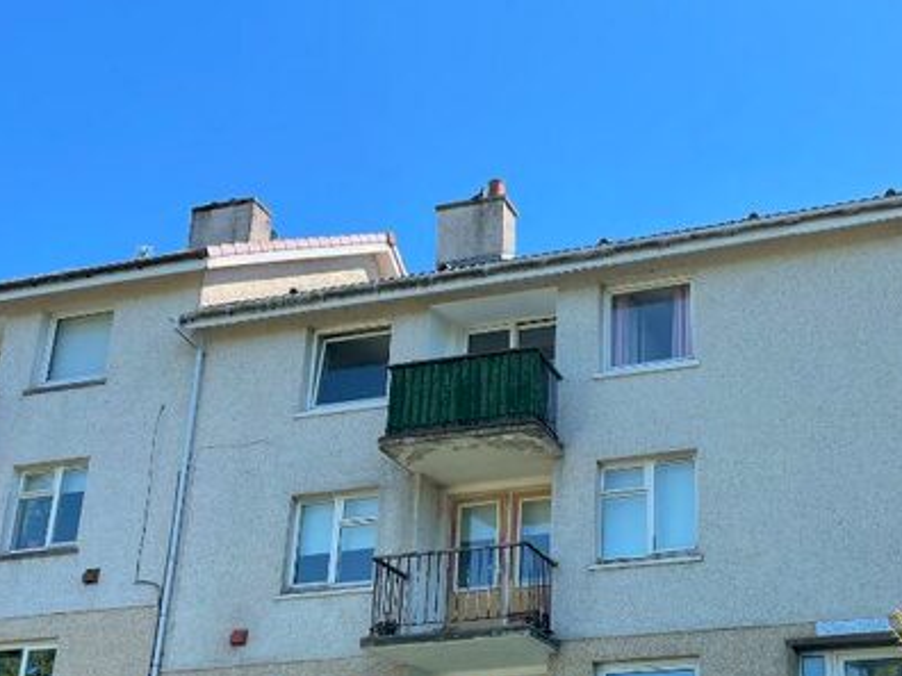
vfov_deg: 30.7
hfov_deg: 40.2
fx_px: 1199
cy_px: 543
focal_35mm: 46
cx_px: 665
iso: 32
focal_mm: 4.2
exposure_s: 1/1261
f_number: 1.6
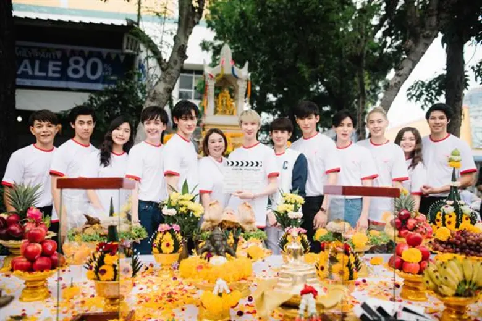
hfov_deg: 73.7
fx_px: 321
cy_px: 160
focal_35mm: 24
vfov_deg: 53.1
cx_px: 241
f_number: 2.2
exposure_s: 1/800
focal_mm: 24
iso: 100
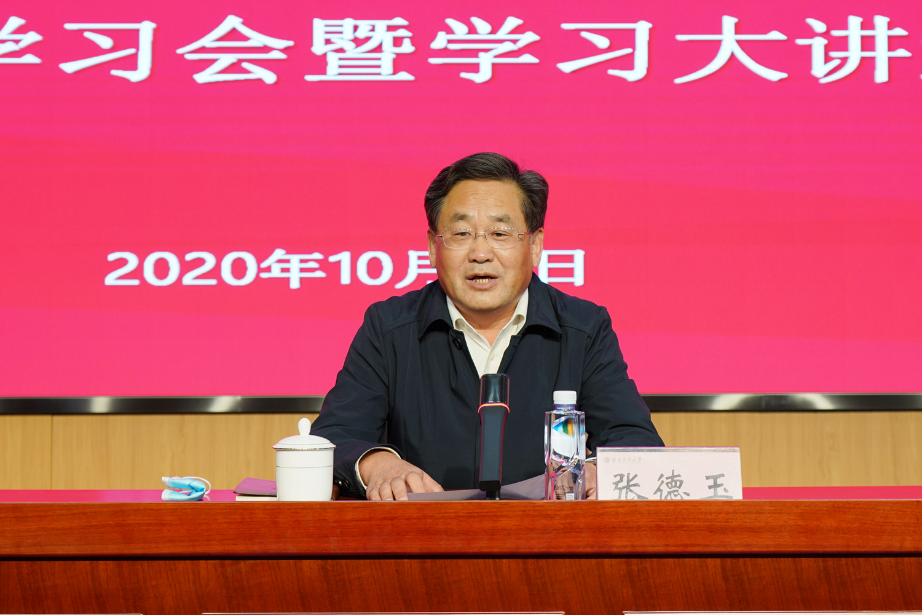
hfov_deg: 54.4
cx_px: 461
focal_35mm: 35
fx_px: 896
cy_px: 308
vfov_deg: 37.9
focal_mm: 35
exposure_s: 1/50
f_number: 3.2
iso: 100
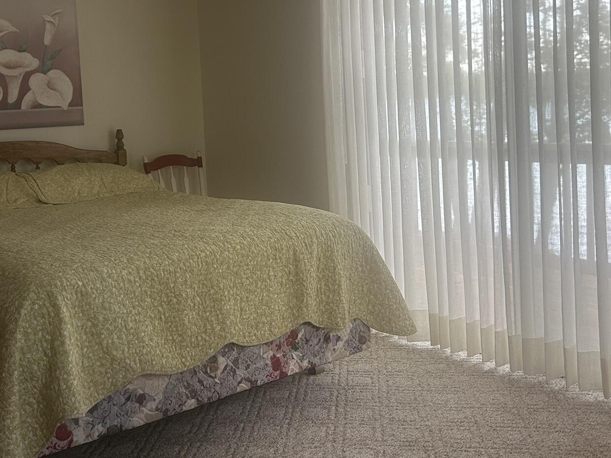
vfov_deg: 33.2
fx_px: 759
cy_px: 143
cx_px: 236
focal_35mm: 43
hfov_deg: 43.6
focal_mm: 5.7
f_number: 1.5
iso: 125
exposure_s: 1/115
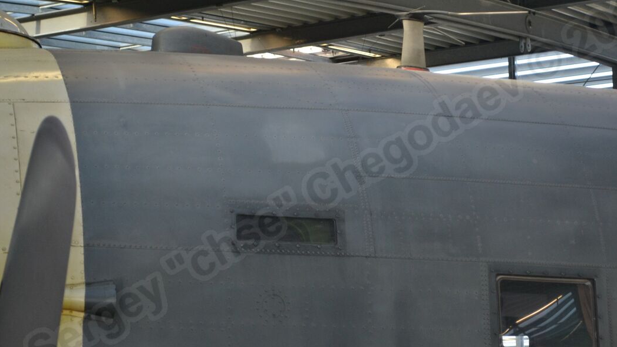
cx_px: 348
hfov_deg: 20.2
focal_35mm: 106
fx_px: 1728
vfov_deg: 11.5
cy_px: 175
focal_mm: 55
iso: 640
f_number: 5.6
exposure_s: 1/60
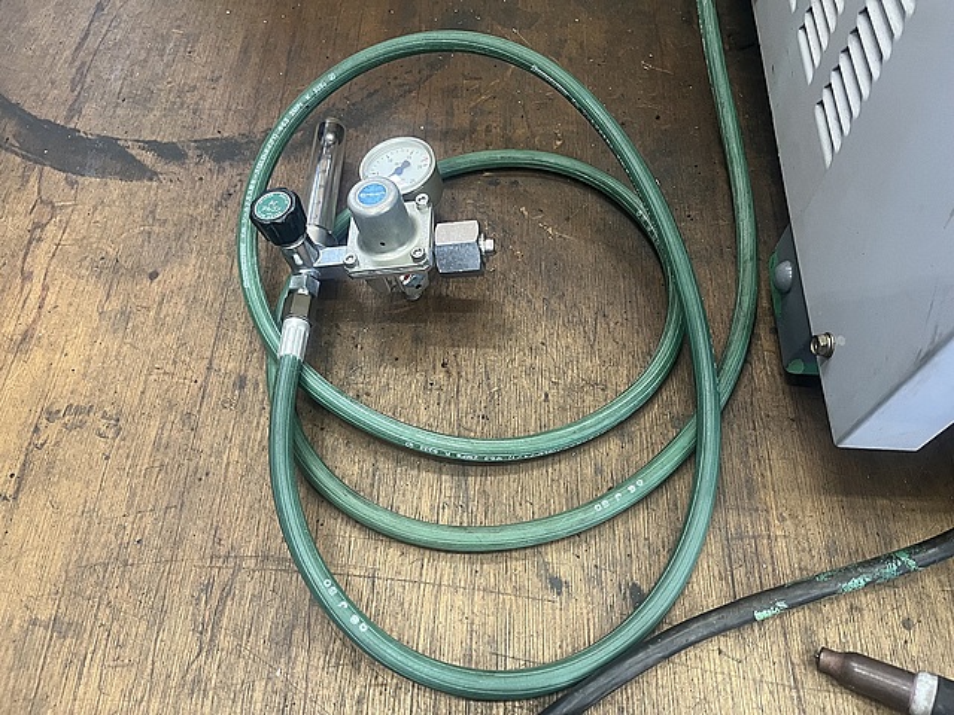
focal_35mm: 26
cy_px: 358
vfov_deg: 53.1
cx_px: 477
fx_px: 717
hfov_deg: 67.3
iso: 250
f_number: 1.6
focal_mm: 5.1
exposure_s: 1/60
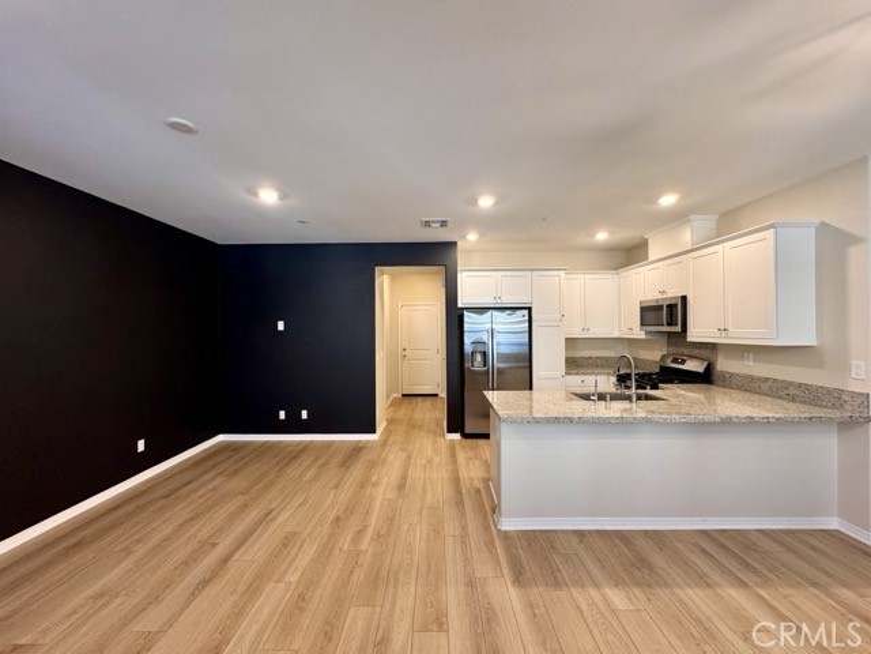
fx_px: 352
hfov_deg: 102.1
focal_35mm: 14
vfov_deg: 85.7
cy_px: 327
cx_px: 436
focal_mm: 2.22
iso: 250
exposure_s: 1/120
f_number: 2.2
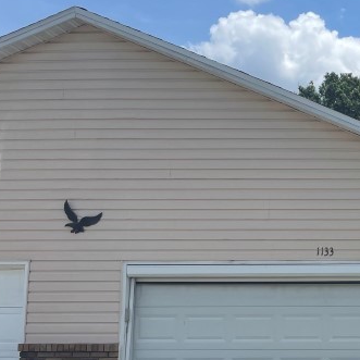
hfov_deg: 21.8
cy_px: 271
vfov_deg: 24.1
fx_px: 835
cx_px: 471
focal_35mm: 71
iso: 32
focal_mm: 4.2
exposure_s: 1/5291
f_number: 1.6
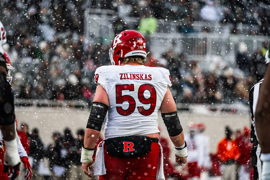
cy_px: 90
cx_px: 135
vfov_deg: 3.4
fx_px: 3000
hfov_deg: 5.2
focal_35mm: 400
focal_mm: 400
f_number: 6.3
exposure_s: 1/1600
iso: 2500
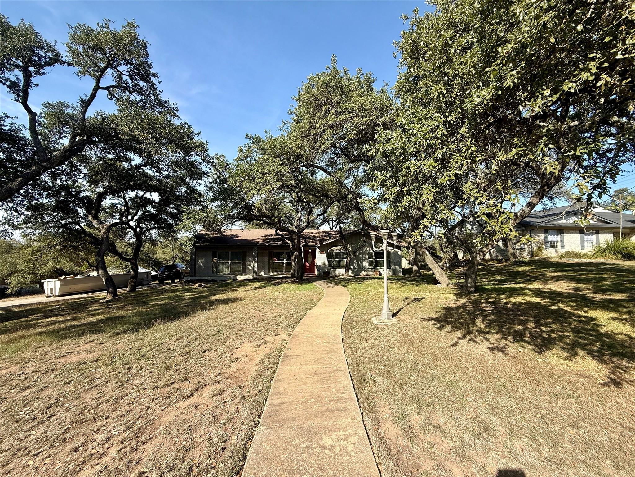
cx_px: 318
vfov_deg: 85.7
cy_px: 238
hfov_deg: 102.1
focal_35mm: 14
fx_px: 257
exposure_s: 1/1001
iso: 50
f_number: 2.2
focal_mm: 2.22
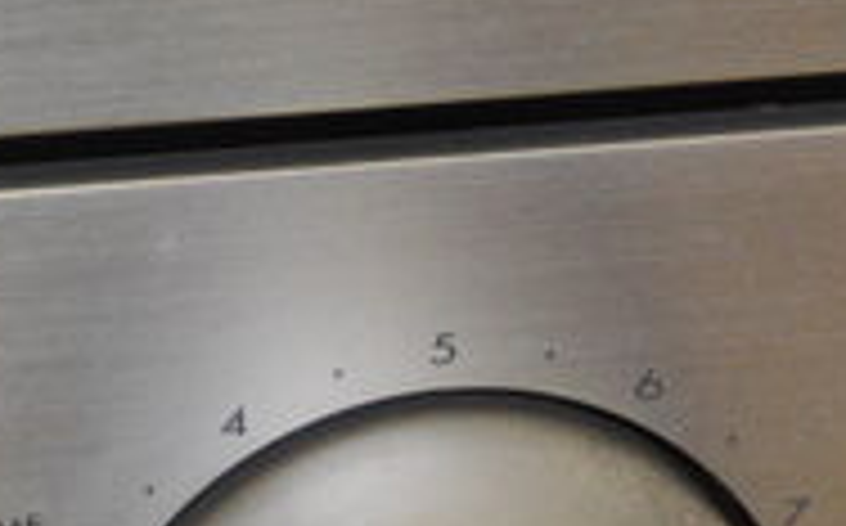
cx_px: 166
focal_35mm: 293
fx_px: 6747
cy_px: -584
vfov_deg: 4.4
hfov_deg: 7.2
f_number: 4.2
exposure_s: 1/60
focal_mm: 36
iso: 800
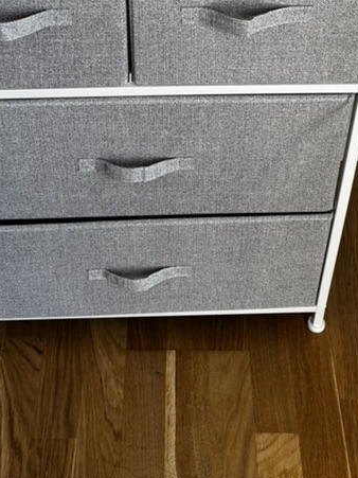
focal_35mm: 59
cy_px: -1
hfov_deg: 24.8
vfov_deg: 30.4
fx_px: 814
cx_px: 184
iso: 40
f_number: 1.6
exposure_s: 1/121
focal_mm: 5.96
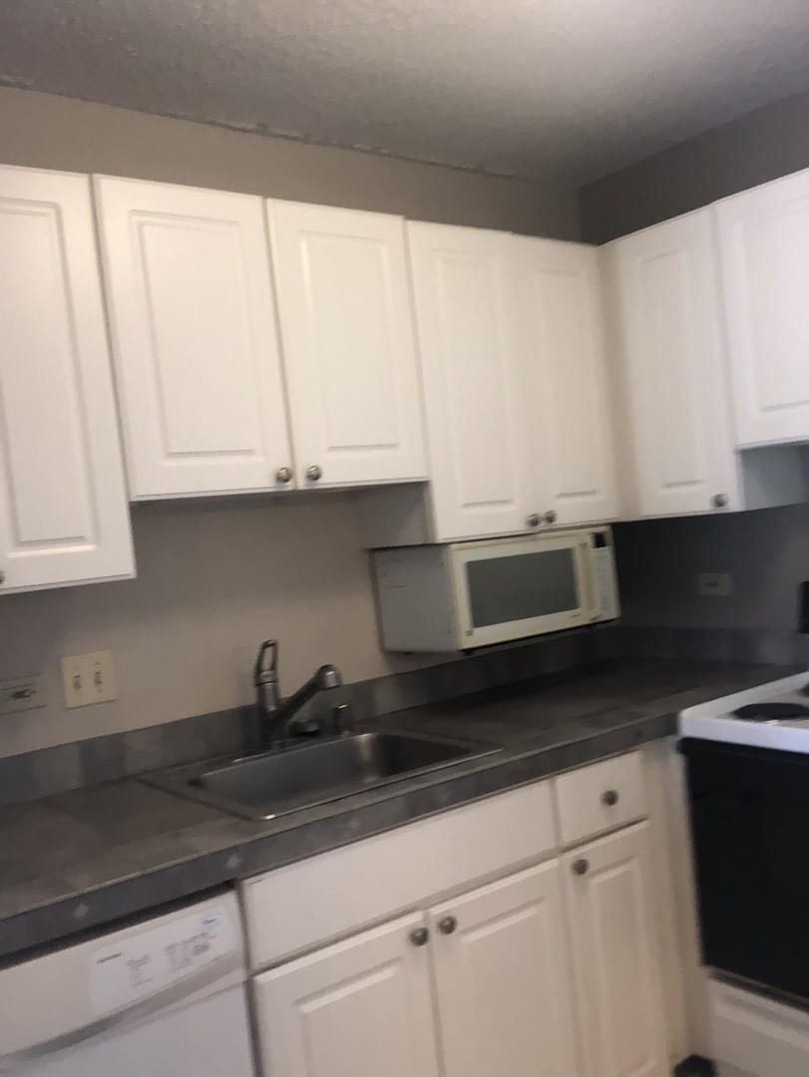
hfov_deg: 44.2
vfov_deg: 56.8
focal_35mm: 32
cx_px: 404
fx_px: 996
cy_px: 538
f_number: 2.2
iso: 125
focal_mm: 2.87
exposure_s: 1/60
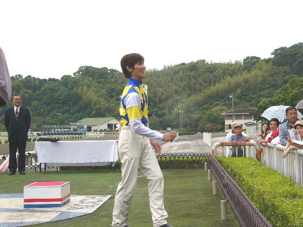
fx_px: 525
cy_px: 114
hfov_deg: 32.2
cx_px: 152
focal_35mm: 60
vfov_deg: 24.4
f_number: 4
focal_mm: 10
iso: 50
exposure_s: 1/160
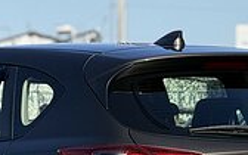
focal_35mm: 414
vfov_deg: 3.2
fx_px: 2798
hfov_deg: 5.1
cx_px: 27
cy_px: 247
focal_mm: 15.66
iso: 50
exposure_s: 1/1186
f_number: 2.8
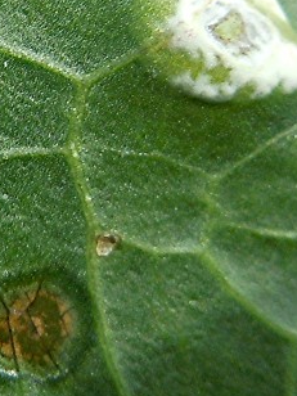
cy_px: 69
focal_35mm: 78
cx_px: 24
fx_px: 892
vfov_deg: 24.6
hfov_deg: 18.6
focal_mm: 5.4
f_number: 3.5
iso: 100
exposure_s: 1/400
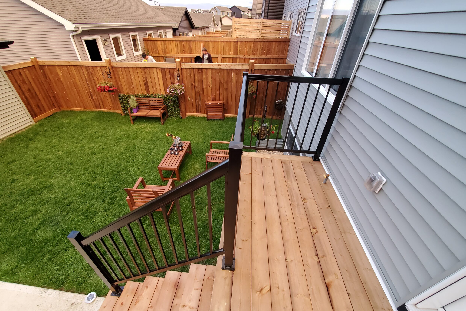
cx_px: 225
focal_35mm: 14
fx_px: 181
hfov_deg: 104.2
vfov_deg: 81.0
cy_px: 169
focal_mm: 1.8
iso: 250
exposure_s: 1/59
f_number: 2.2
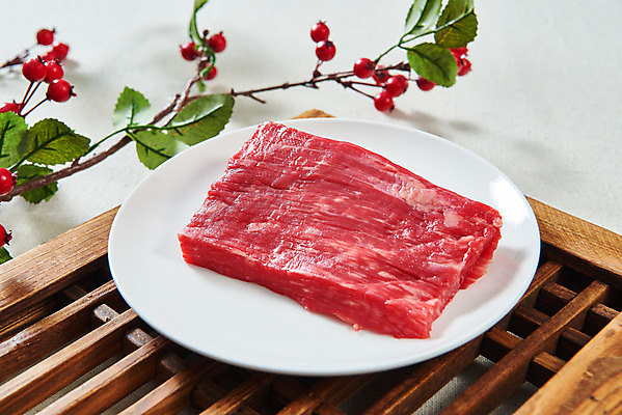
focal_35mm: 56
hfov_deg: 35.6
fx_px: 968
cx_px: 311
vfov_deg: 24.2
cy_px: 208
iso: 100
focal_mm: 56
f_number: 9
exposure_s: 1/125
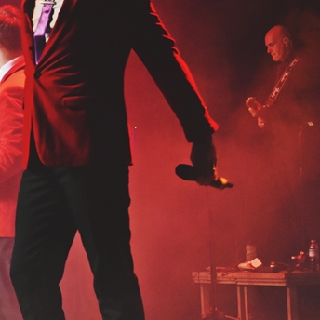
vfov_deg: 9.1
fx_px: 2019
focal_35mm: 193
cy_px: 95
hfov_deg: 9.0
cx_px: -37
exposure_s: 1/50
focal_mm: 52
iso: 1600
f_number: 5.6
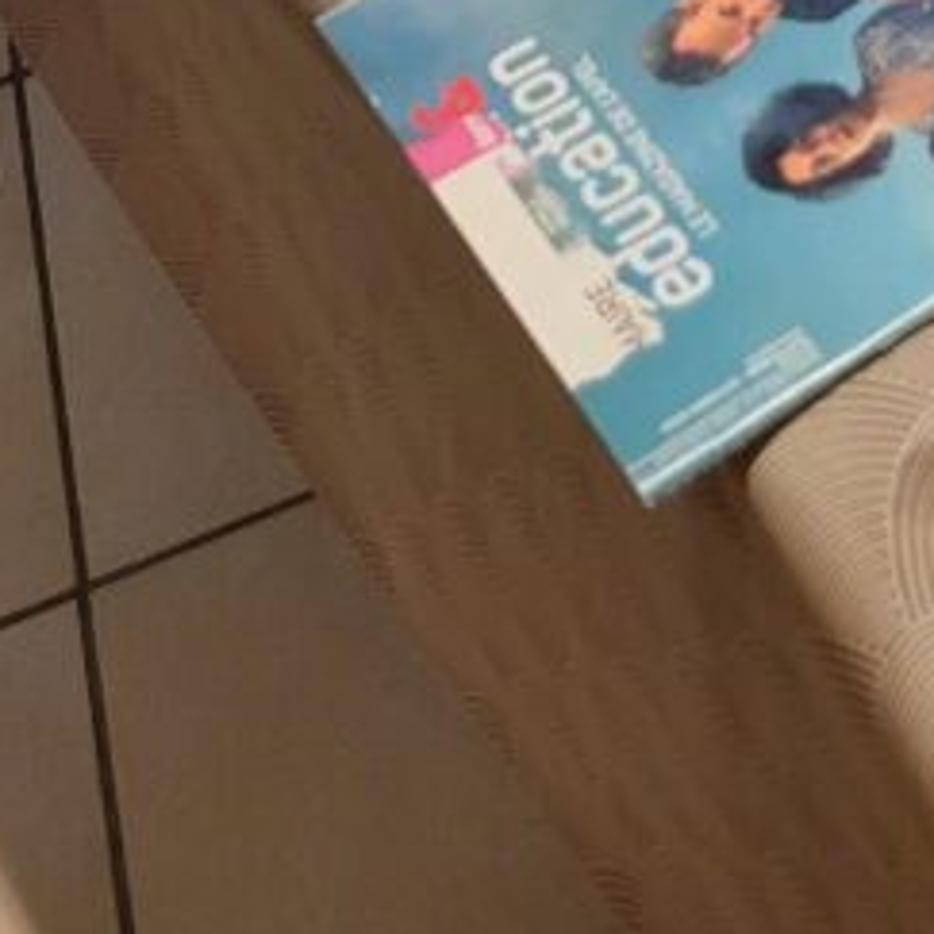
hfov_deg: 16.4
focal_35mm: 97
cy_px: -969
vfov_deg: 14.6
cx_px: 1380
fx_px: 2961
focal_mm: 5.4
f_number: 1.8
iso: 400
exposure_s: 1/50
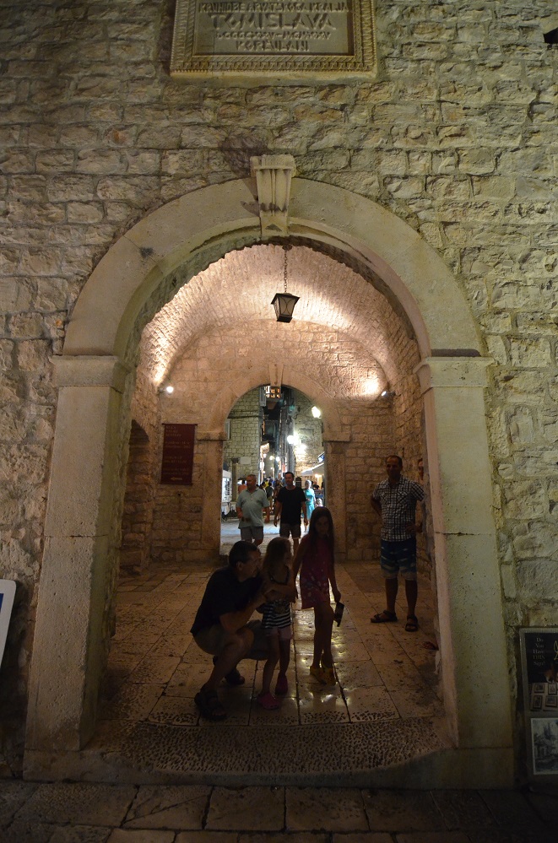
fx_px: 421
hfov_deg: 67.1
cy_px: 422
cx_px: 279
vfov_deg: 90.1
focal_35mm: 18
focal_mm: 12
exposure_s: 1/30
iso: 3600
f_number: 4
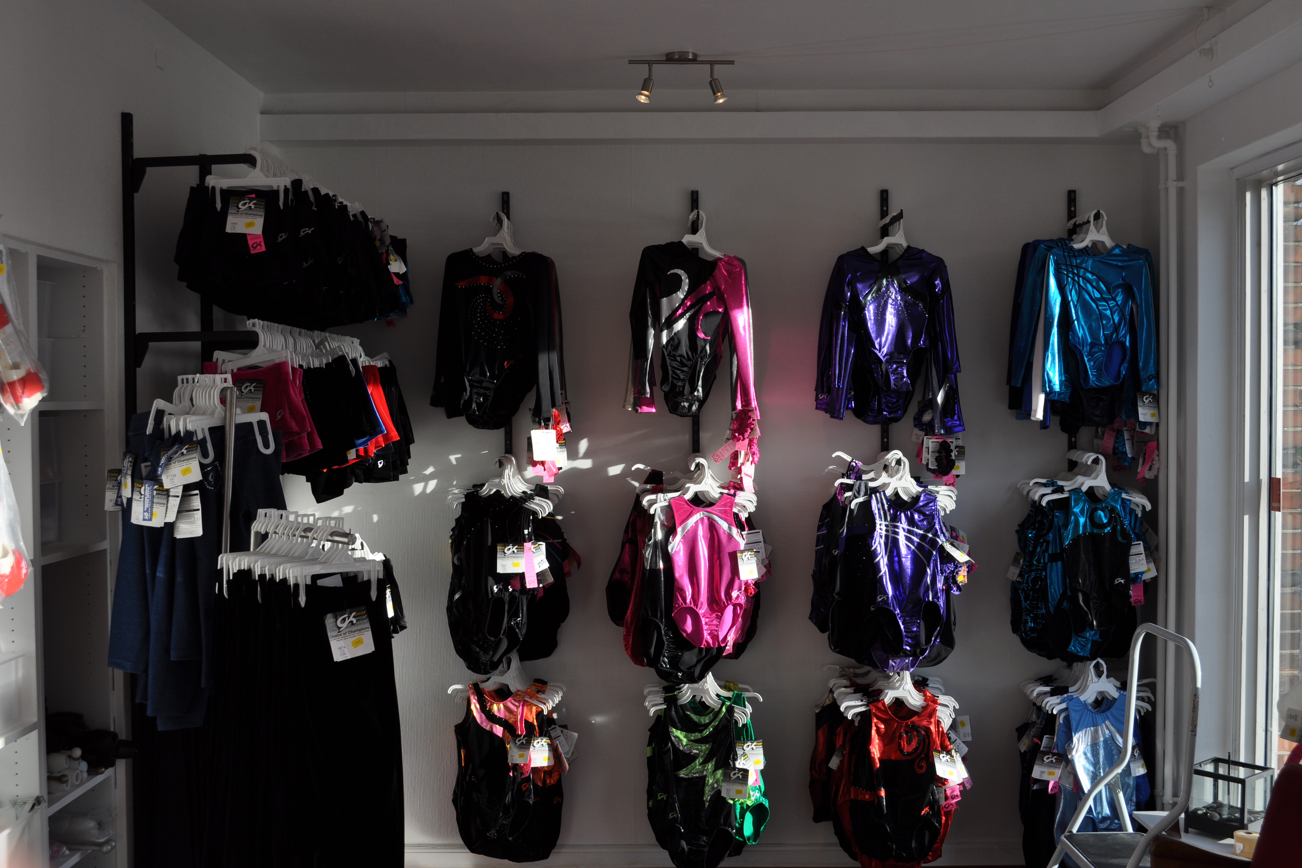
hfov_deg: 51.9
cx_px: 666
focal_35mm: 37
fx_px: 1338
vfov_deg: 35.9
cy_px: 444
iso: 200
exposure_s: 1/200
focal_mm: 24
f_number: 7.1
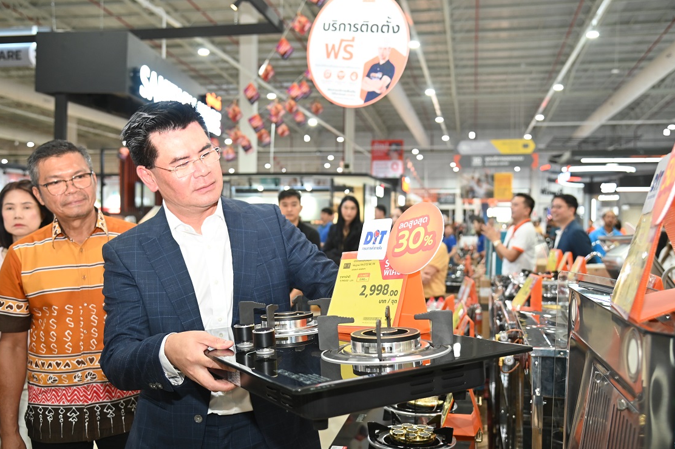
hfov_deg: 51.9
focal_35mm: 37
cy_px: 224
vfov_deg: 35.9
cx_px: 331
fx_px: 693
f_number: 4
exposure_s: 1/125
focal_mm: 34
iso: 1600
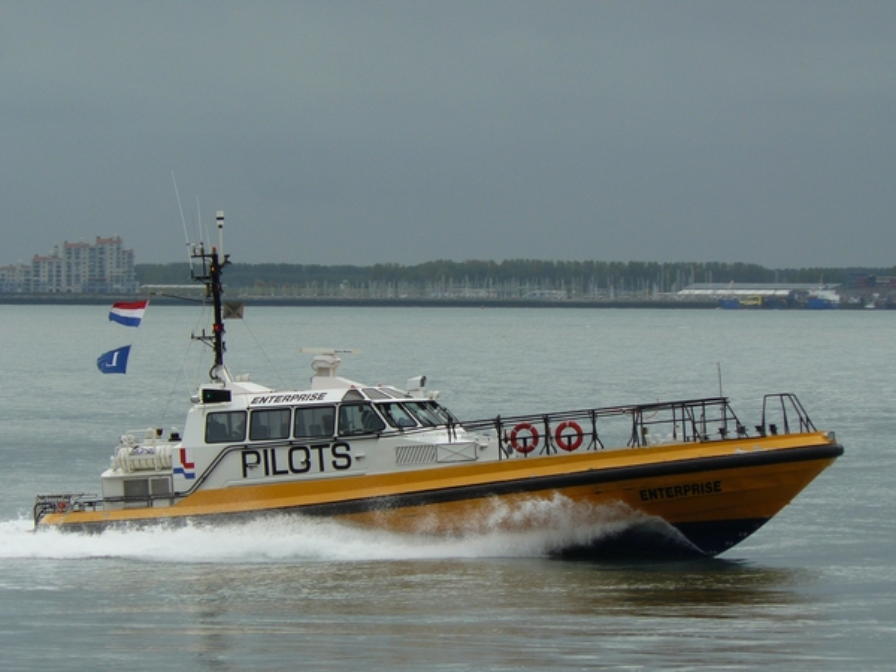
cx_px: 448
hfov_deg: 6.7
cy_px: 336
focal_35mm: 296
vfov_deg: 5.0
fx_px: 7662
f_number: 5.6
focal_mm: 49.3
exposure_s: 1/320
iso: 100
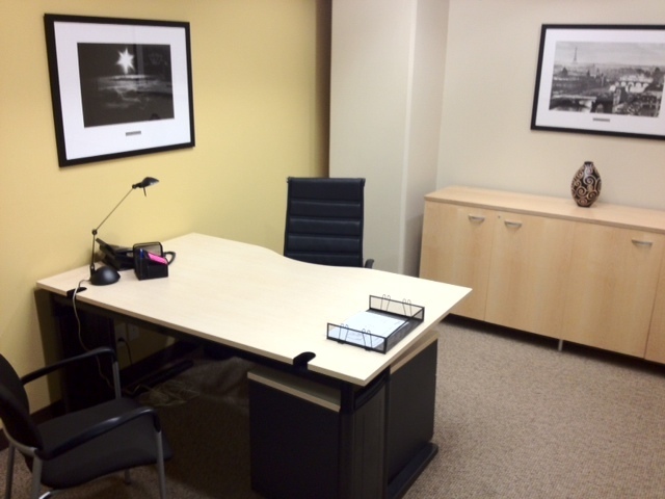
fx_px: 672
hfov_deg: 52.6
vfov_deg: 40.7
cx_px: 332
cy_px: 250
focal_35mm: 35
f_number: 2.4
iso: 100
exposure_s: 1/20
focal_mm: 4.28
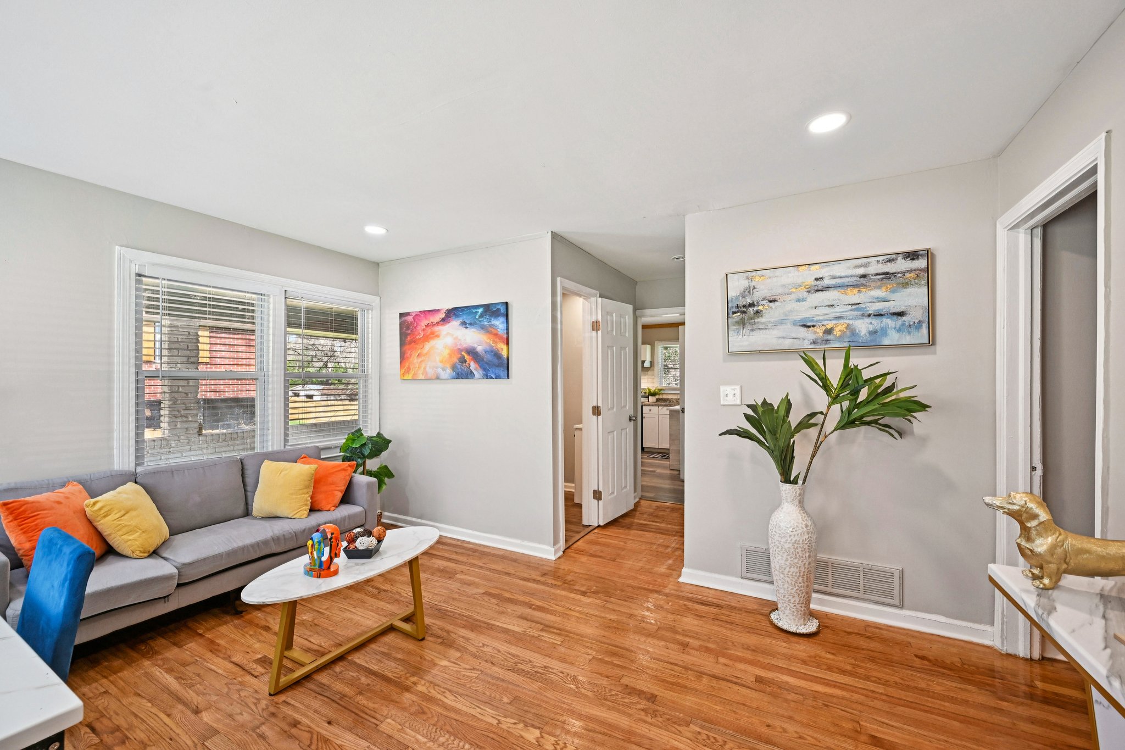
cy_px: 375
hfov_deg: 104.3
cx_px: 562
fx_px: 437
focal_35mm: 14
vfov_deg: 81.2
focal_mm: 14
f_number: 8
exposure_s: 1/15
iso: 140
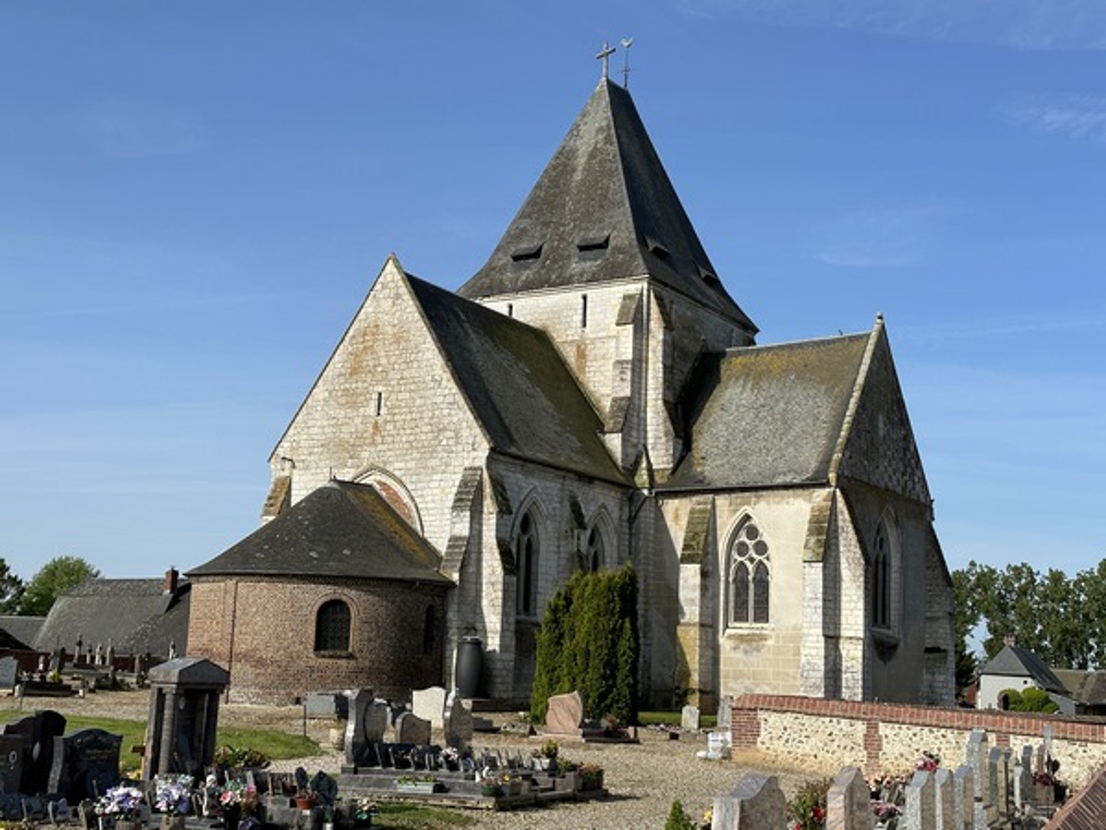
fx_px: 1534
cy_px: 415
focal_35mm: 48
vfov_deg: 30.3
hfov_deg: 39.7
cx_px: 553
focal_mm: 6.86
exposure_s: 1/5000
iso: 64
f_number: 1.78
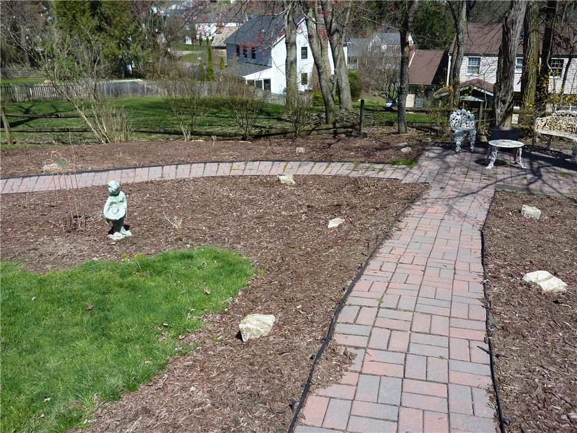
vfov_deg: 48.2
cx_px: 288
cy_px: 216
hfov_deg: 61.7
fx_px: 483
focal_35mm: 29
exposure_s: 1/500
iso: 80
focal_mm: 4.7
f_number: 4.5
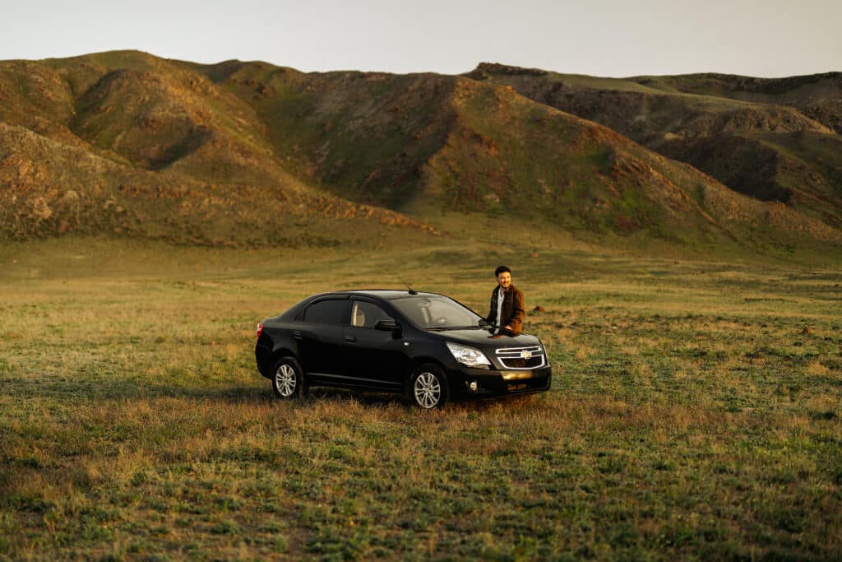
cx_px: 421
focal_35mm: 50
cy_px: 281
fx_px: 1170
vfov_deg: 27.0
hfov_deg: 39.6
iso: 200
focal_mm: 50
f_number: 1.2
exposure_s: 1/160
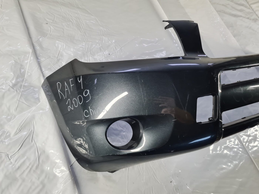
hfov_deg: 67.3
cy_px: 97
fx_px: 195
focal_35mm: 26
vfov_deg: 53.1
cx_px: 130
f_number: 1.8
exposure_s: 1/100
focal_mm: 5.4
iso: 200
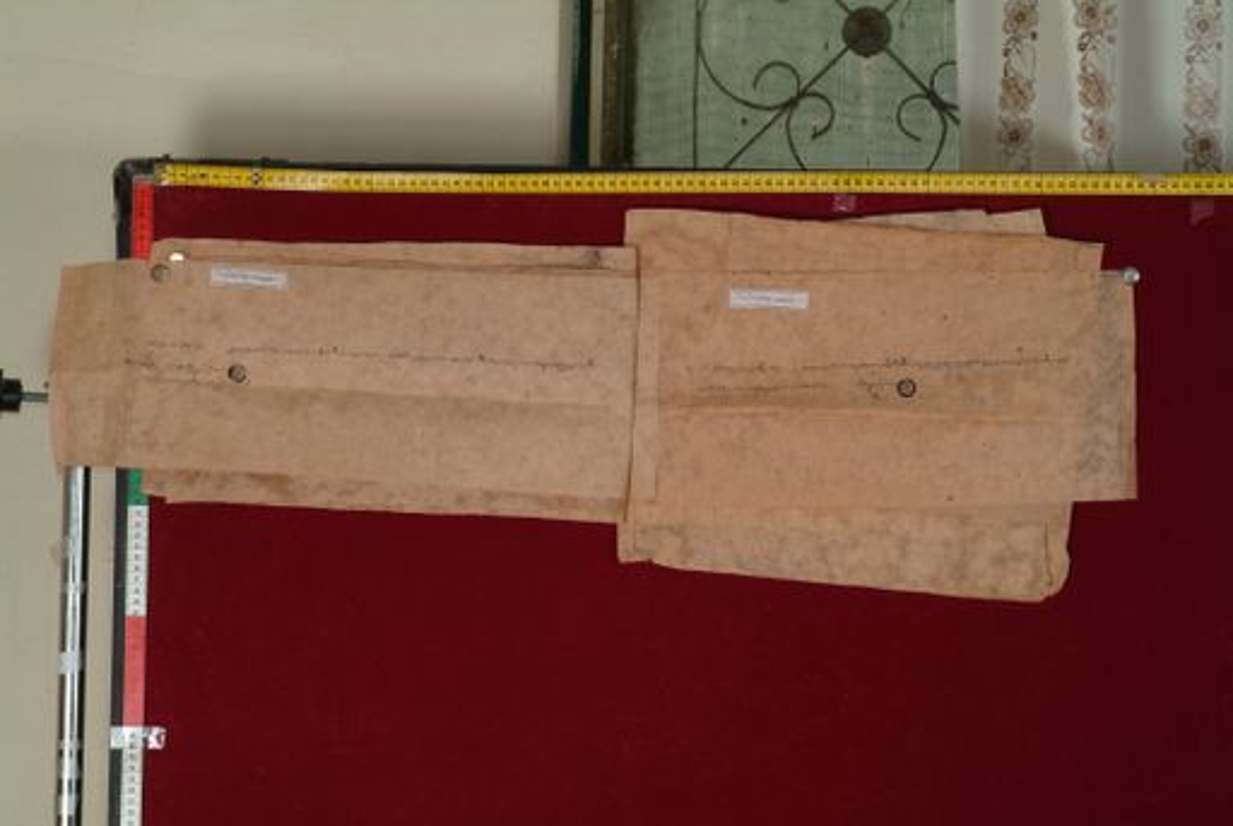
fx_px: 3035
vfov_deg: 15.5
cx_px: 616
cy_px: 413
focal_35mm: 88
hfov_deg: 23.0
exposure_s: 1/20
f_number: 13
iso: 160
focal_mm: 59
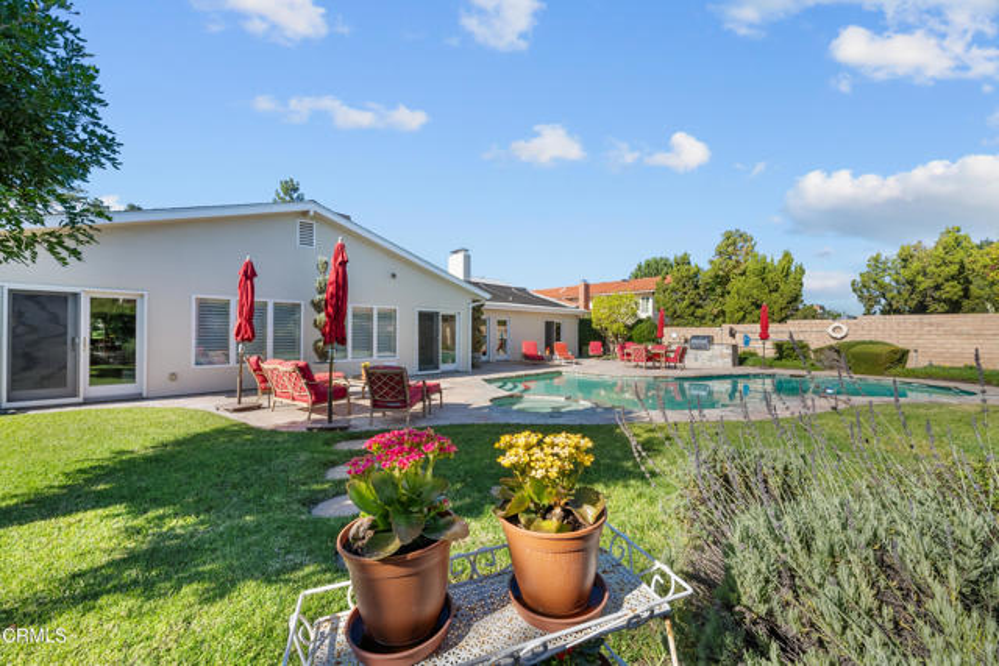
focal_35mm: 14
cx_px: 500
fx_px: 389
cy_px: 333
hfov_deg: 104.2
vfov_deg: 81.2
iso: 125
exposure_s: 1/200
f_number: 9
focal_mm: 14
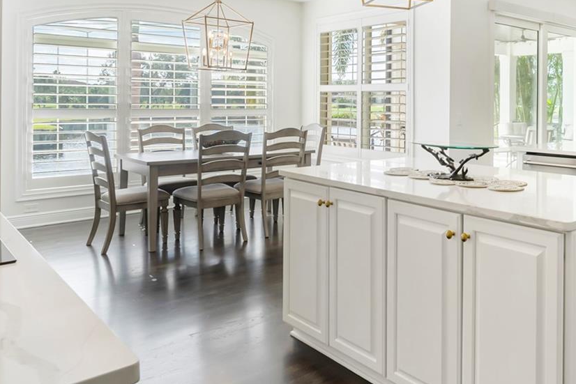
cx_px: 411
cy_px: 112
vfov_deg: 41.5
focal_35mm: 31
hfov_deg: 58.1
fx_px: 496
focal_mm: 16
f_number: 9
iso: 200
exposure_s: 1/15
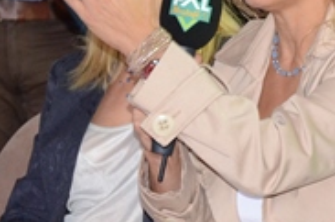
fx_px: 4381
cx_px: 317
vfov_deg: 2.9
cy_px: 20
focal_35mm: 472
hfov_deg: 4.4
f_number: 5.6
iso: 2000
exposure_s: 1/100
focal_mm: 90
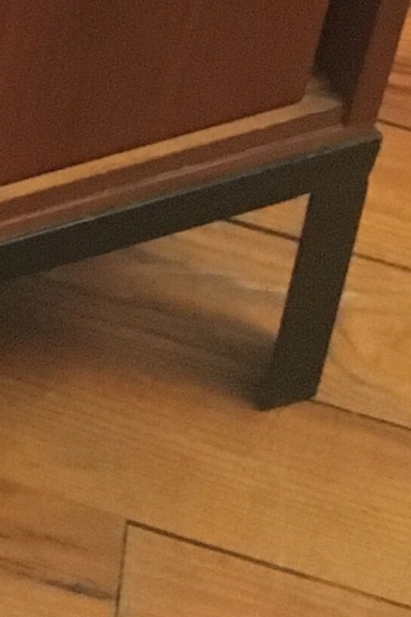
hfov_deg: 8.6
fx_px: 2534
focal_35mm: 148
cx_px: -532
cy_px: -847
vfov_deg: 11.5
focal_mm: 4.15
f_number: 2.2
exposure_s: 1/17
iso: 320
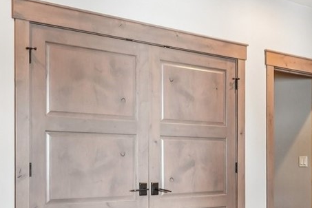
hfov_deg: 30.6
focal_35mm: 62
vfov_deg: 21.7
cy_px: 160
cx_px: 295
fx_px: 536
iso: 400
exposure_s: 1/10
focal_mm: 11
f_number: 8
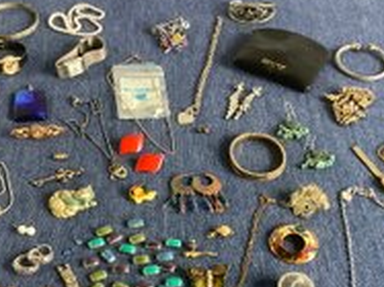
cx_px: 210
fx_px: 632
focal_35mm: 57
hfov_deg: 33.8
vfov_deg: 25.2
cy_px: 233
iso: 125
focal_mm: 3.3
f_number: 2.4
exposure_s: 1/60
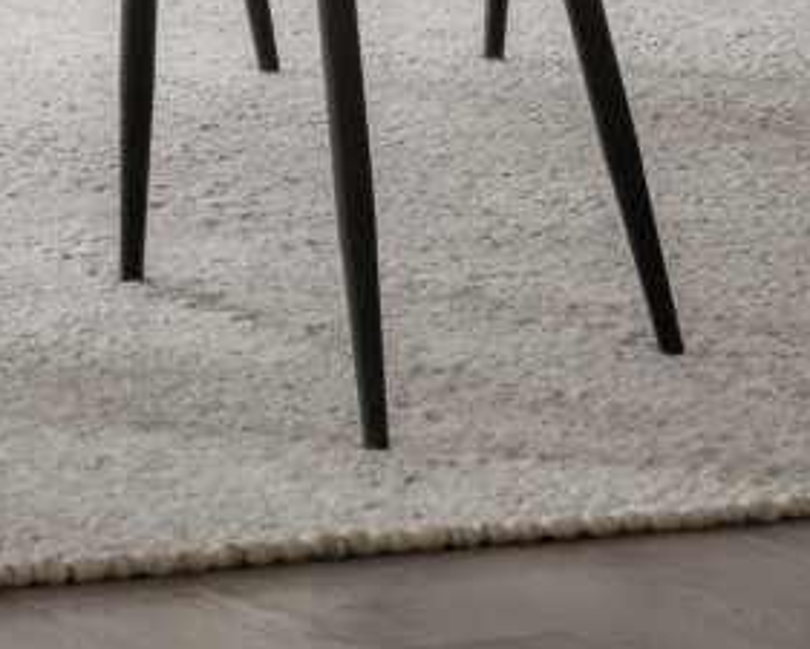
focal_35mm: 467
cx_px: -450
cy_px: -930
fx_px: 11199
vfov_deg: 3.3
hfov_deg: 4.1
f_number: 6.3
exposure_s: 1/13
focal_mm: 70
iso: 100
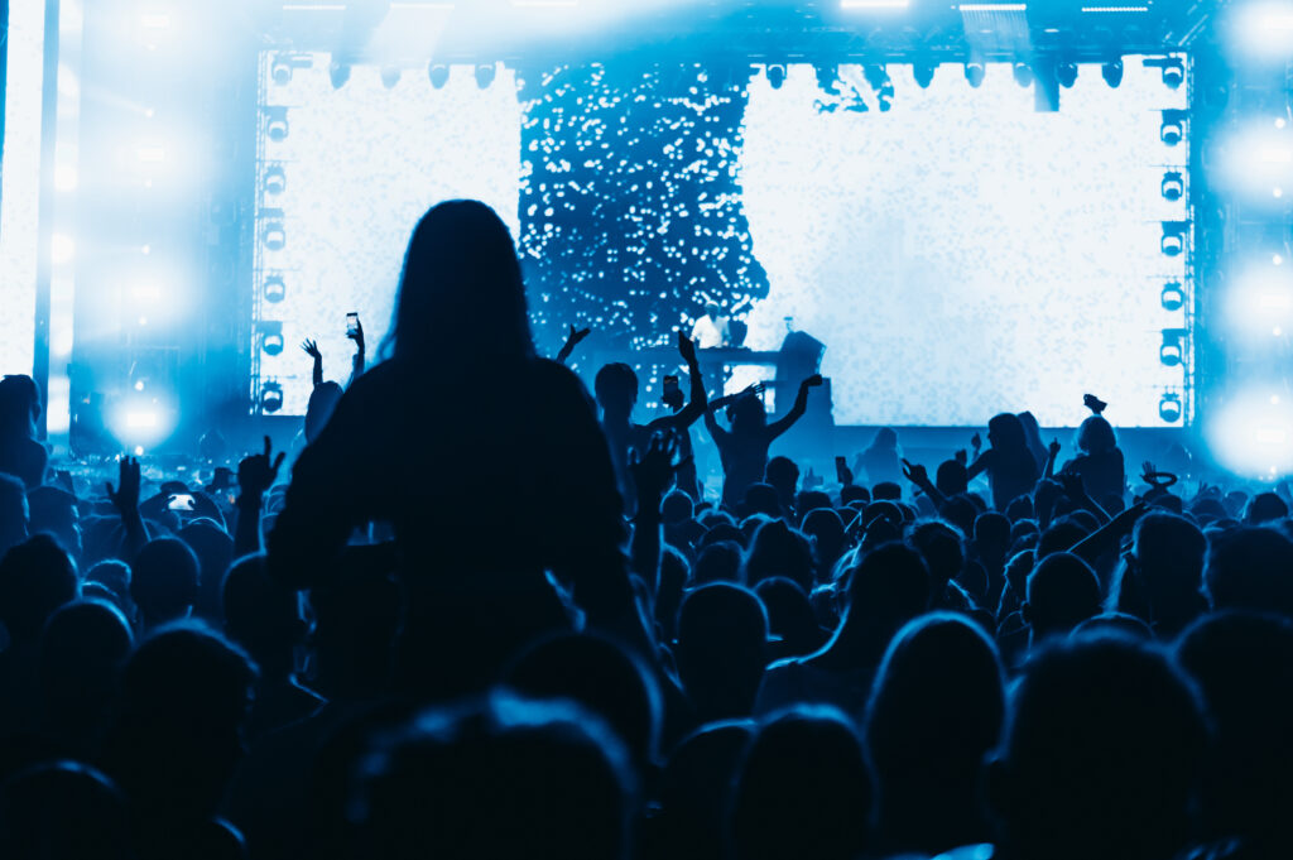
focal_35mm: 62
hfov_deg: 32.4
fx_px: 2225
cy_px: 430
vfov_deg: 21.9
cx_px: 646
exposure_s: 1/160
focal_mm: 62
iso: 800
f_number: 2.8
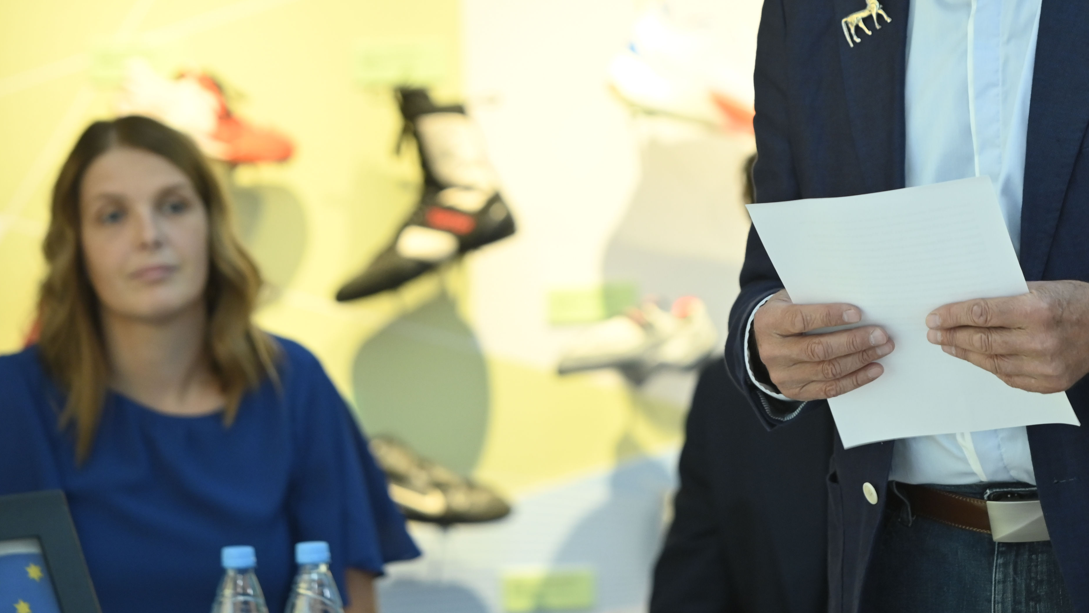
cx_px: 664
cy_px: 55
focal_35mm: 229
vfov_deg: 5.3
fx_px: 6613
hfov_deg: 9.4
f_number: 3.2
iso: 1600
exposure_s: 1/100
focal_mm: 135
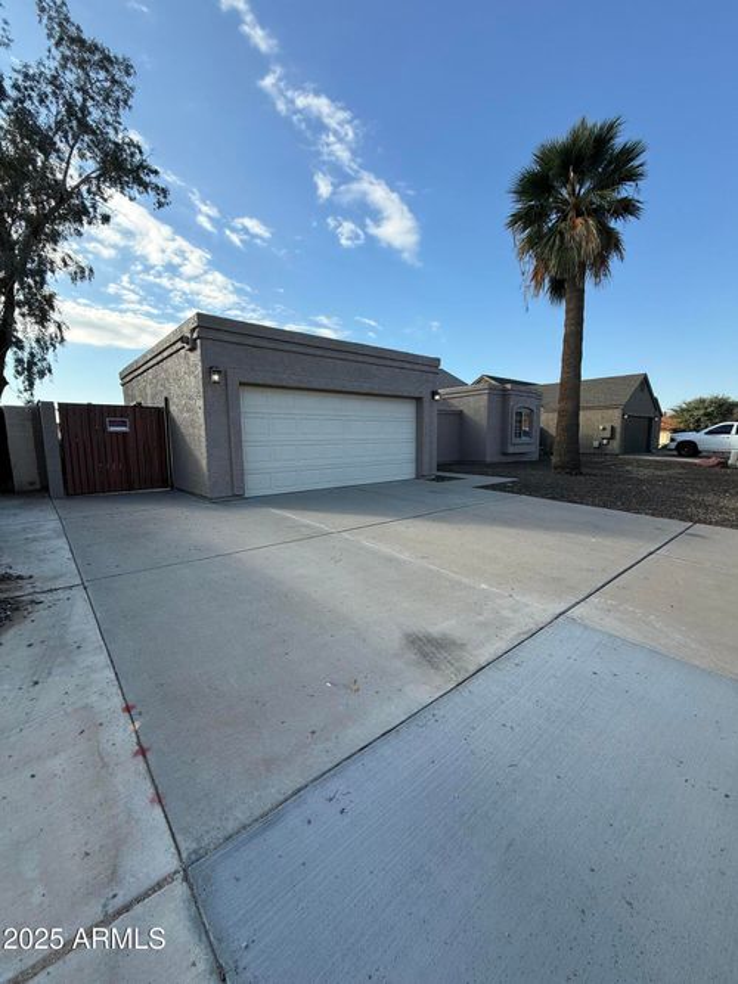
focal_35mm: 14
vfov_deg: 102.1
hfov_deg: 85.7
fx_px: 398
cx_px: 369
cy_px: 492
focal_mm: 2.22
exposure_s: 1/1167
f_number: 2.2
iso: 50
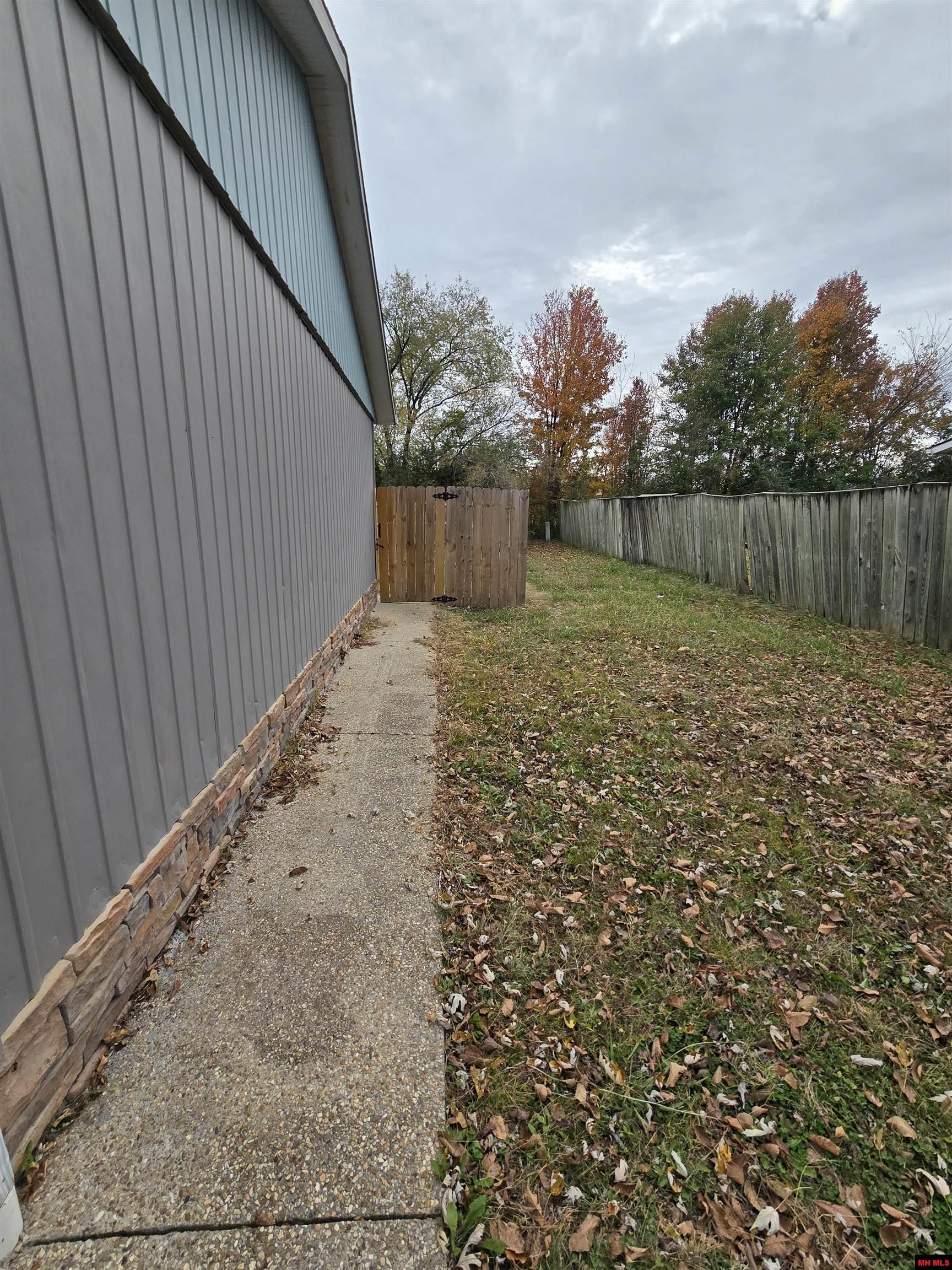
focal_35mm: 13
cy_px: 635
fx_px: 477
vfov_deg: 106.2
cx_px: 476
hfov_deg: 89.9
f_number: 2.2
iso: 50
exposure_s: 1/1195
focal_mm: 2.2
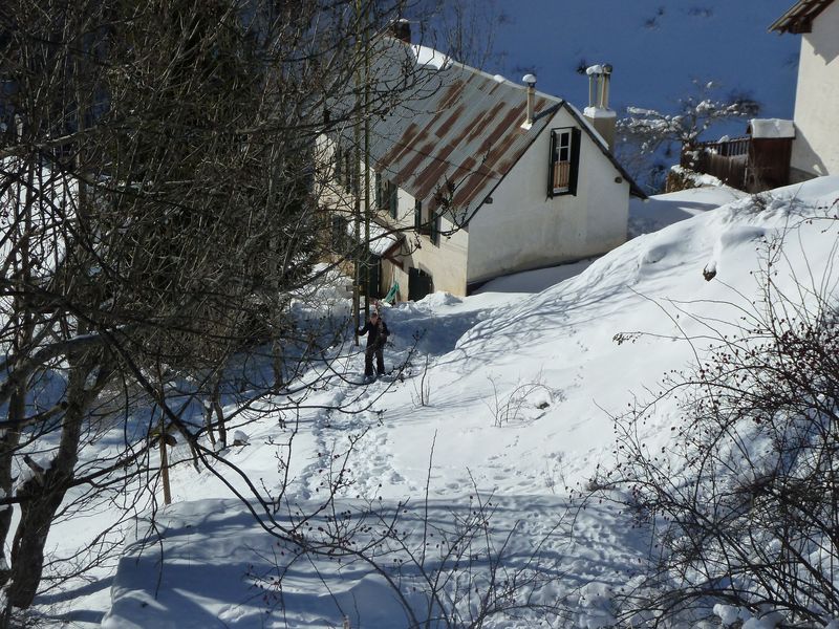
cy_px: 314
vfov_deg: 21.9
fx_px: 1624
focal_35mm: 67
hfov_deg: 29.0
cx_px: 420
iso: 125
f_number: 5.6
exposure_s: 1/1000
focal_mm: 11
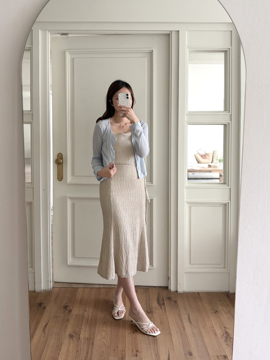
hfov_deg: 53.1
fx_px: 270
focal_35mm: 26
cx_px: 135
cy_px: 180
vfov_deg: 67.3
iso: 125
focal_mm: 5.96
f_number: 1.6
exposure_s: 1/122
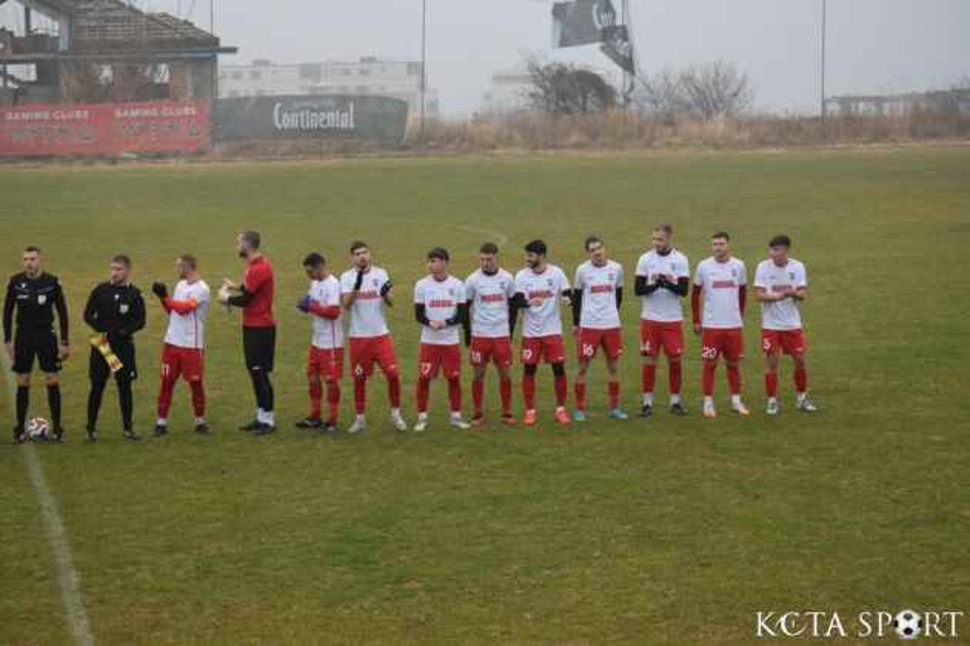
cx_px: 485
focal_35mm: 98
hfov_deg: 20.9
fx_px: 2627
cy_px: 323
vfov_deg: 14.0
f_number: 5.6
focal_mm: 65
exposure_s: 1/640
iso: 6400
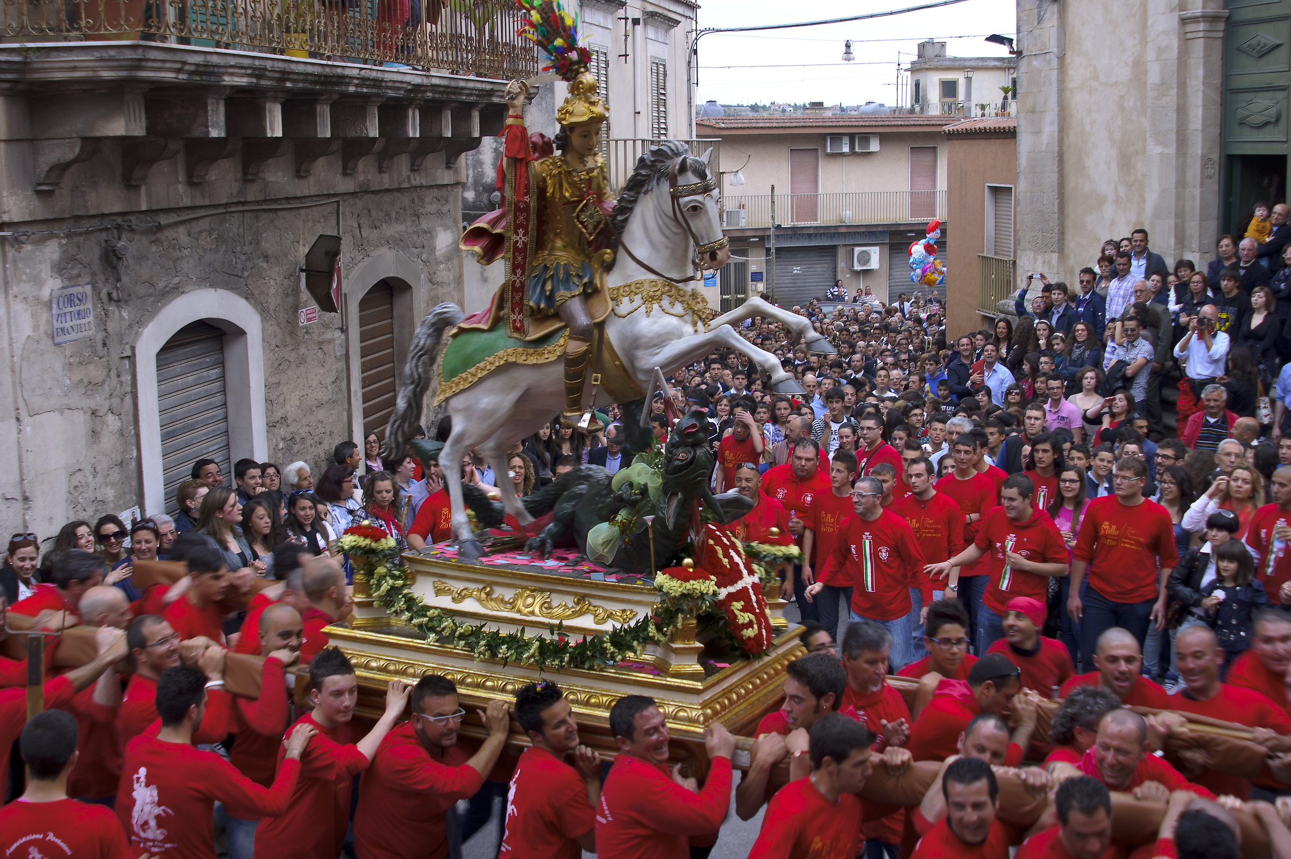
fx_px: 1505
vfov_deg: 31.9
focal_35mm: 42
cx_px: 646
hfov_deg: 46.4
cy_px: 430
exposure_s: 1/50
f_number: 4.5
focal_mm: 28
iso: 100
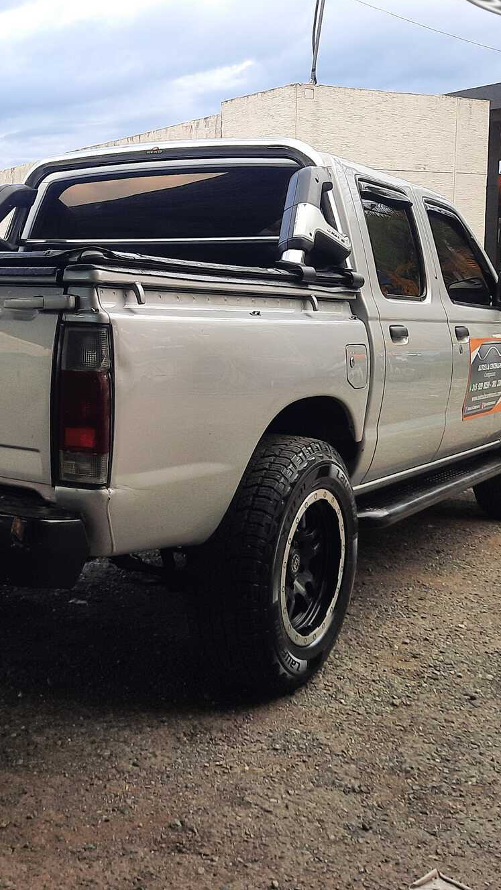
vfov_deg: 48.3
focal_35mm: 42
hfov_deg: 27.8
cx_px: 107
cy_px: 398
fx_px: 992
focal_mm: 4.6
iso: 50
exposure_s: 1/120
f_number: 2
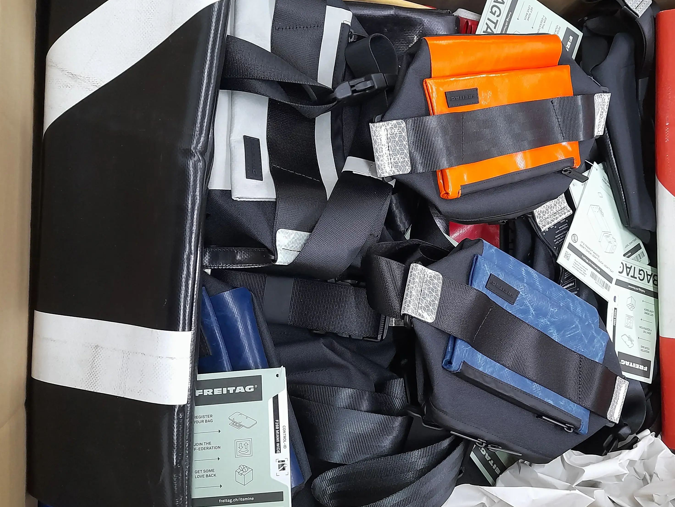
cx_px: 429
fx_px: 663
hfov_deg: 53.3
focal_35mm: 34
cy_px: 234
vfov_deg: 41.8
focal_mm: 4.6
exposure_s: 1/33
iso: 320
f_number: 2
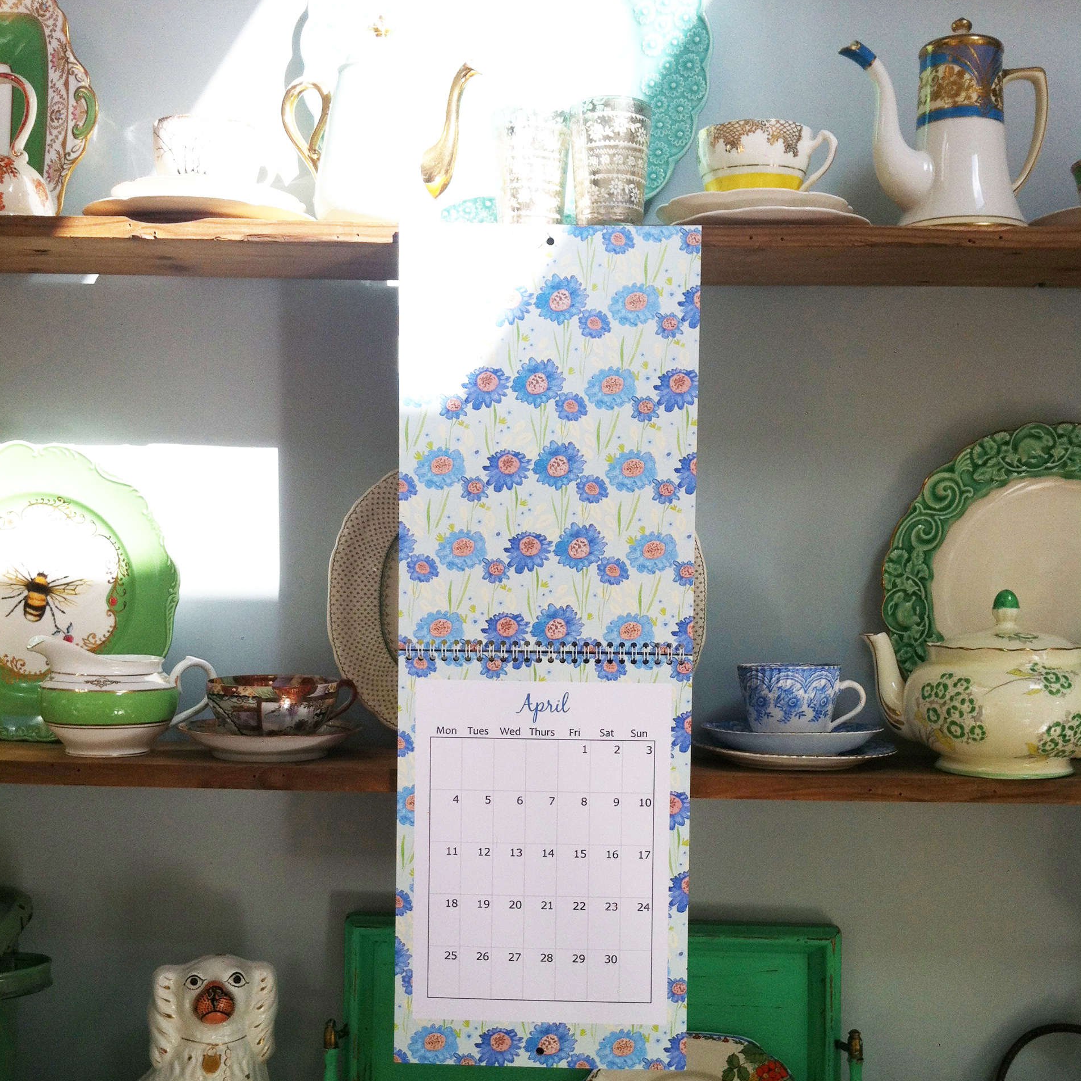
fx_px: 1484
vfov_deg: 39.9
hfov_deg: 40.0
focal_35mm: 42
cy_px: 648
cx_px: 545
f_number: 2.8
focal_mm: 3.85
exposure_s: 1/402
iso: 80
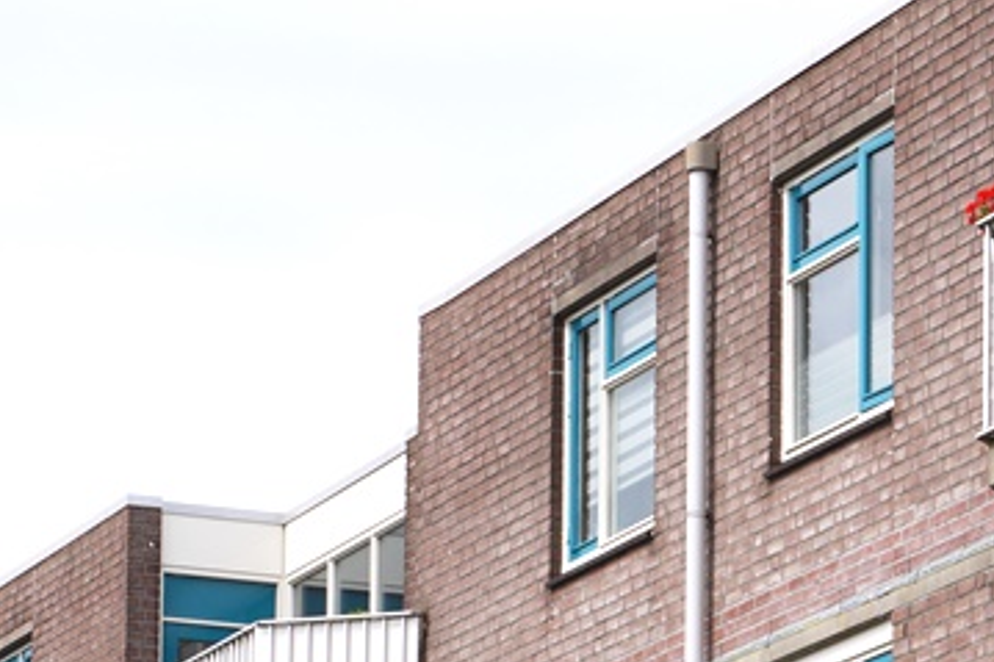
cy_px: 803
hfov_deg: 9.6
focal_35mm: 214
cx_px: 662
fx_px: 5906
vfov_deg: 6.4
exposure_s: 1/160
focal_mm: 50
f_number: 11
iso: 100
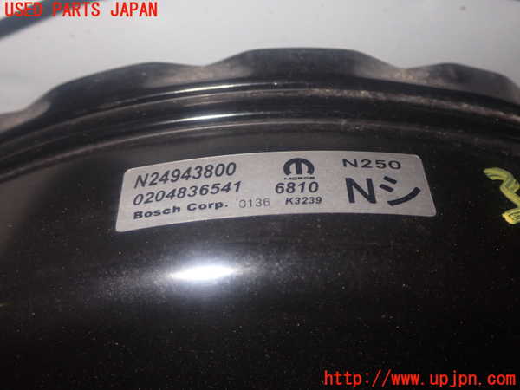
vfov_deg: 30.9
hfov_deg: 40.4
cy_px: 195
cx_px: 260
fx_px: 706
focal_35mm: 47
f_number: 9
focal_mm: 8.4
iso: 250
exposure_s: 1/50
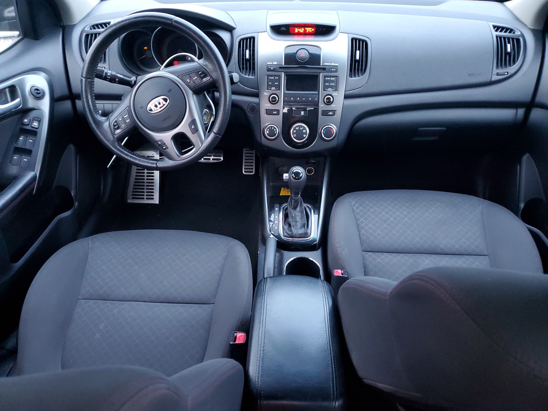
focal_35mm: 26
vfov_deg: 53.1
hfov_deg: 67.3
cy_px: 206
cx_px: 274
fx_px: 412
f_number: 1.5
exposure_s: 1/20
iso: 327
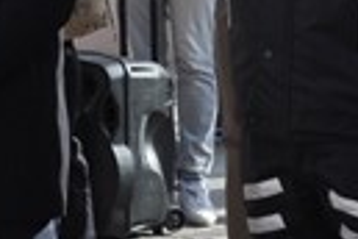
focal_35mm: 241
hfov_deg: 8.1
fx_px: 2396
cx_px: -380
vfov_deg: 5.6
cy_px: -181
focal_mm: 32
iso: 500
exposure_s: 1/320
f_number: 9
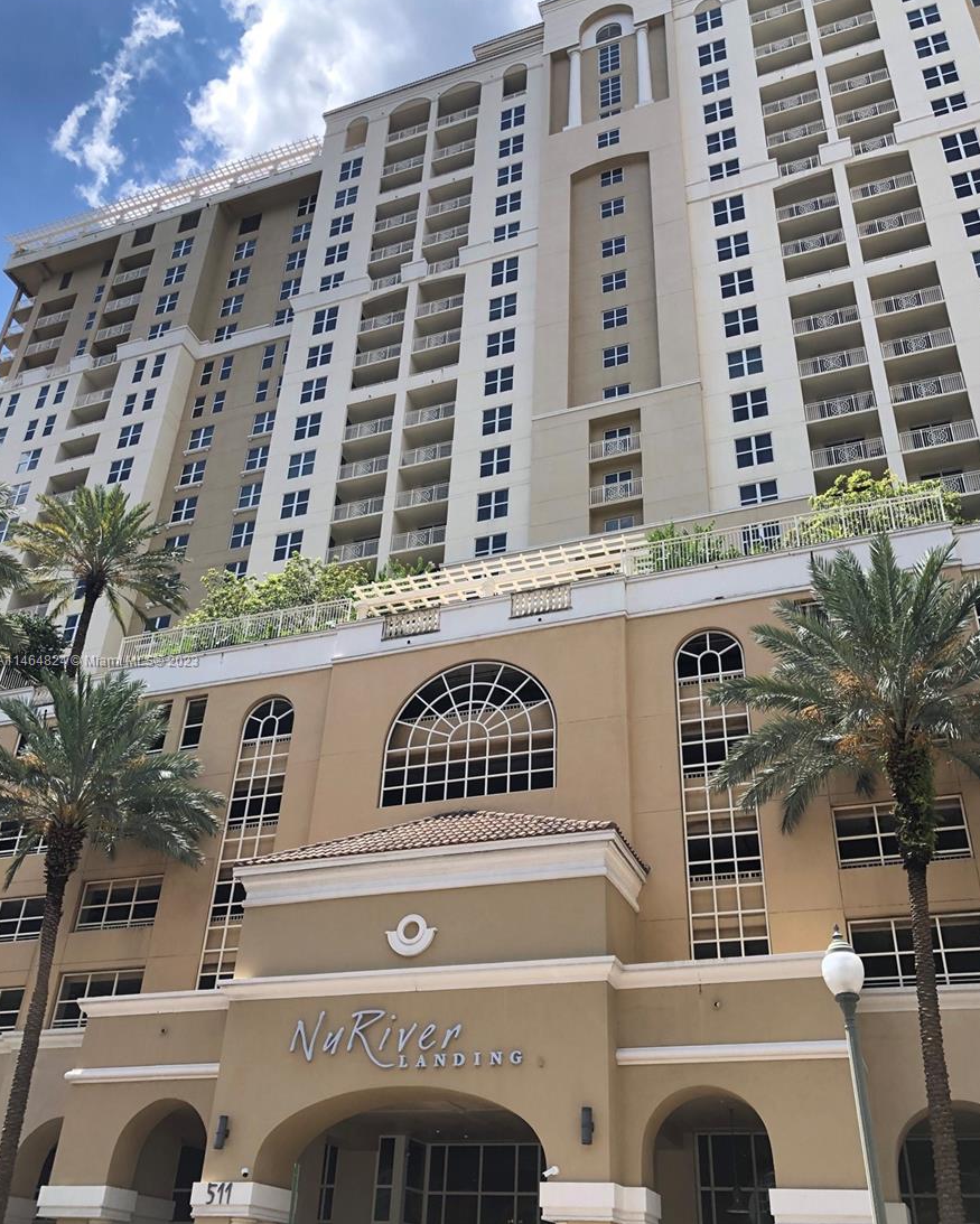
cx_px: 497
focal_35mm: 30
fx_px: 1087
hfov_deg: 48.5
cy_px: 662
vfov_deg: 58.7
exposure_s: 1/1350
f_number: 1.8
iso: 20
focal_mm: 3.99
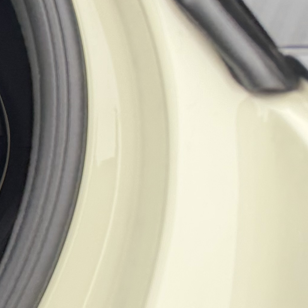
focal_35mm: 118
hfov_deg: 11.1
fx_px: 1188
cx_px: -543
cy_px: 184
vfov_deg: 14.8
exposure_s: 1/367
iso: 100
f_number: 1.78
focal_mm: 6.76
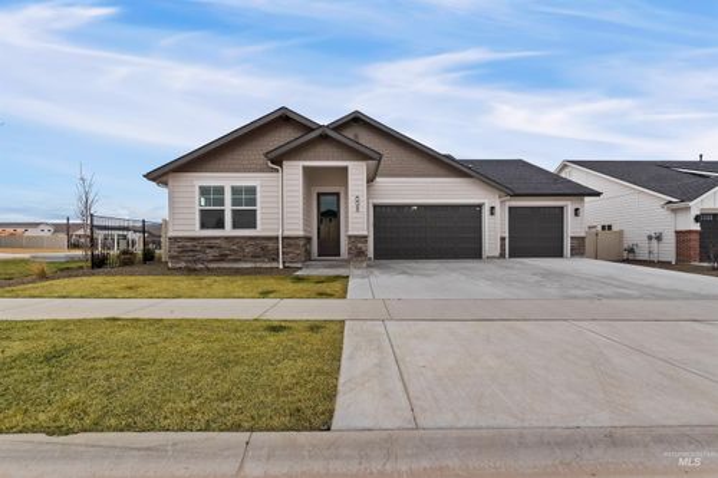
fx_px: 299
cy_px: 239
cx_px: 359
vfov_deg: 77.3
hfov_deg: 100.4
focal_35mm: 15
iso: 320
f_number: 8
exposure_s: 1/200
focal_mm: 15
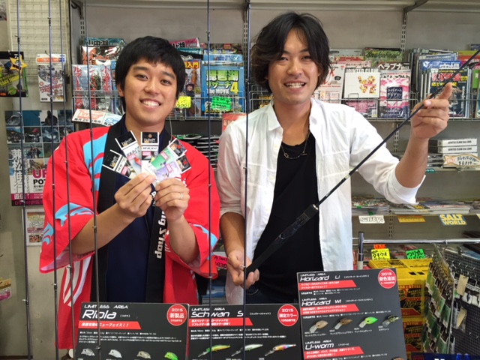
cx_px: 240
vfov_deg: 48.2
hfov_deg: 61.7
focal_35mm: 29
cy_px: 180
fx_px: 402
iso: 32
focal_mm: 4.15
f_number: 2.2
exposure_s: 1/40
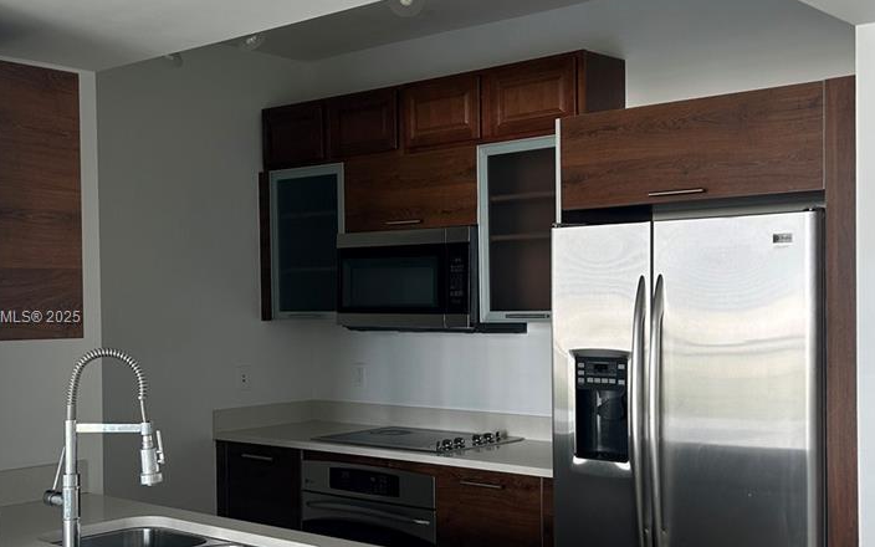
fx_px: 1121
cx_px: 413
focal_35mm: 47
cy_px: 318
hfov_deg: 42.6
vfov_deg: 27.4
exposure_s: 1/121
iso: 64
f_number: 1.5
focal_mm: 5.7
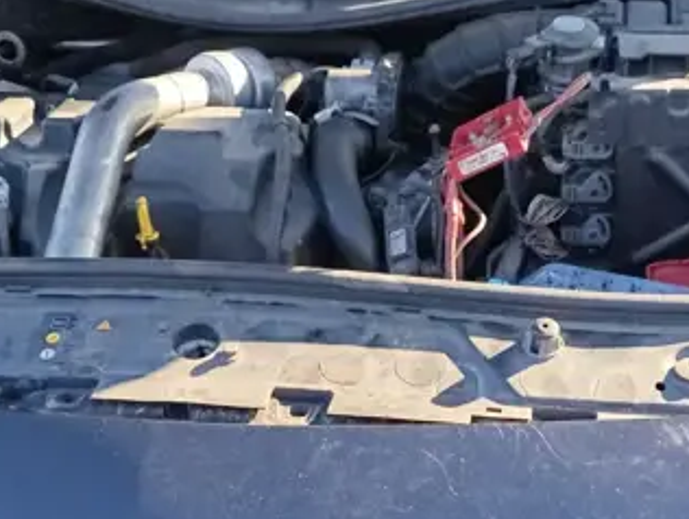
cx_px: 362
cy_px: 352
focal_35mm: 79
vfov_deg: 18.7
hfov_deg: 24.7
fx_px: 1575
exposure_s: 1/100
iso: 100
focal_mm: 4.71
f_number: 1.7
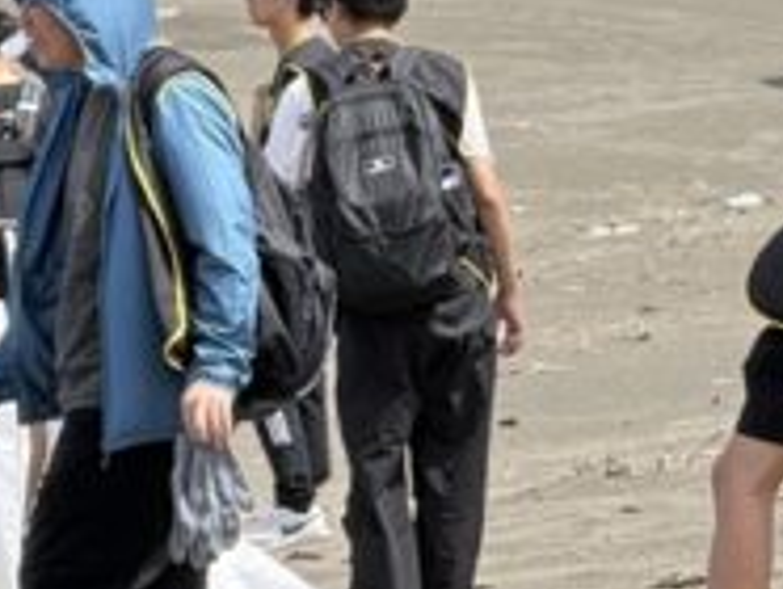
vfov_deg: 3.2
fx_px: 10464
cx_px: -476
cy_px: 128
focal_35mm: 462
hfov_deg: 4.3
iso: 32
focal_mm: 16.89
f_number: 2.8
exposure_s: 1/631
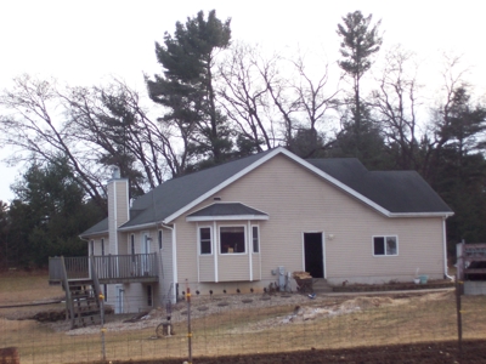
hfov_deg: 22.5
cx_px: 243
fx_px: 1221
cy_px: 182
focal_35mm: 87
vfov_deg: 17.0
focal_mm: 14.3
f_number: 4.3
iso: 80
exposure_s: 1/206
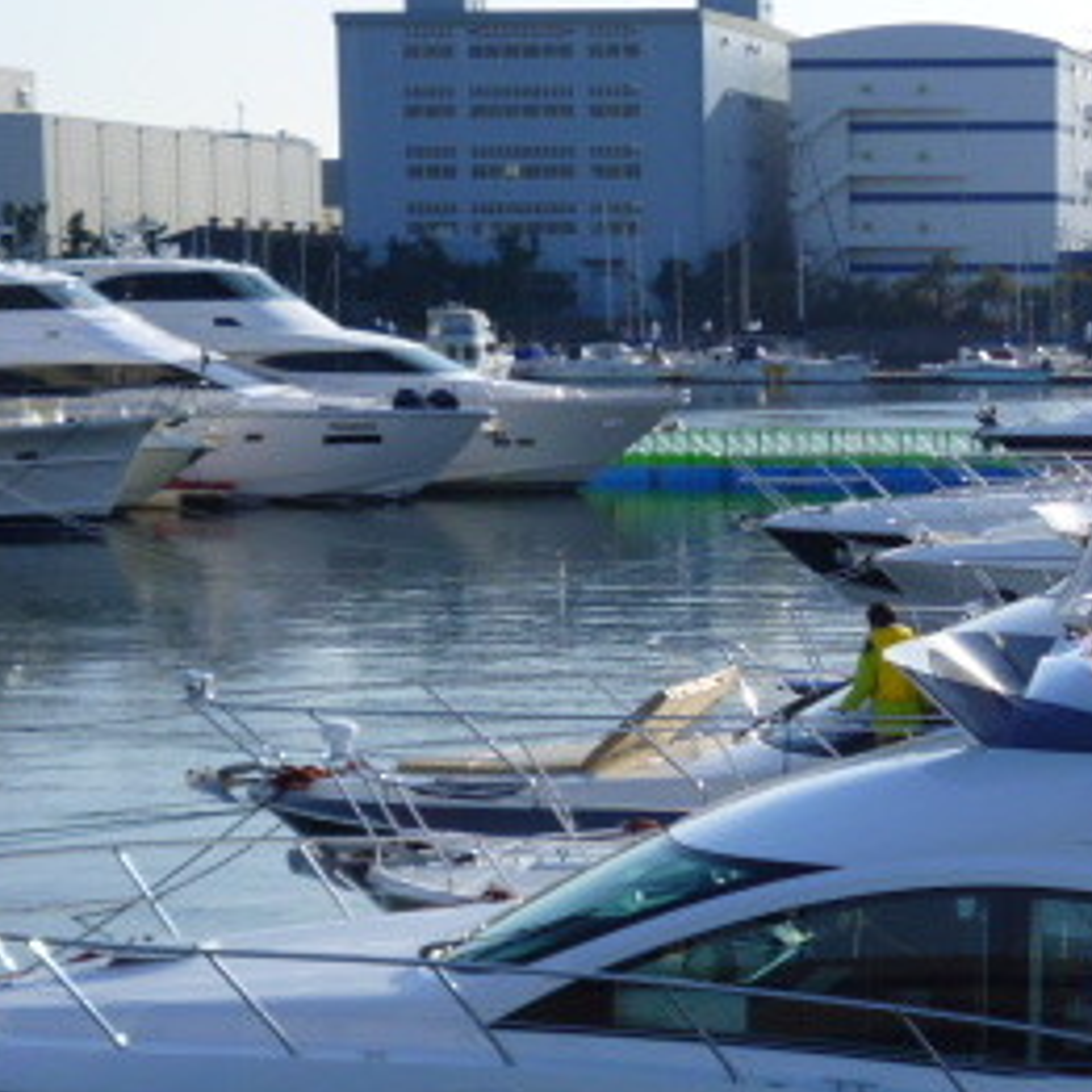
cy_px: 795
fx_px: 3712
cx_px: 1092
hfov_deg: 16.4
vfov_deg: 16.7
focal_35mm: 104
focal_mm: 8.6
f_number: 4
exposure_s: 1/640
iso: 100
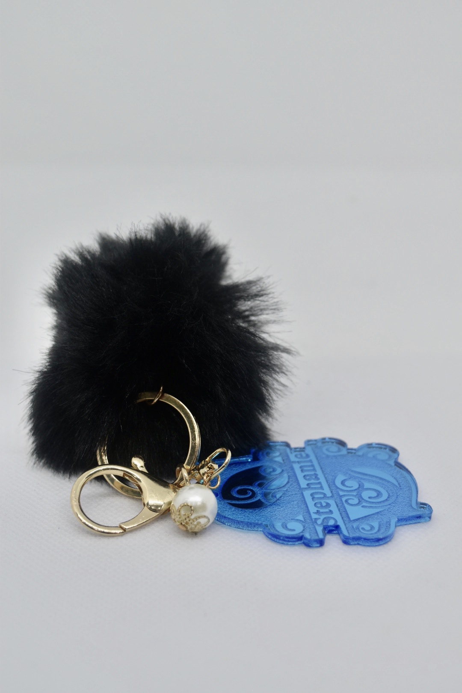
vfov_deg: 36.9
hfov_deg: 25.1
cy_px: 346
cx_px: 231
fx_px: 1039
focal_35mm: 54
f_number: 6.3
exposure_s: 1/160
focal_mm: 36
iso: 200
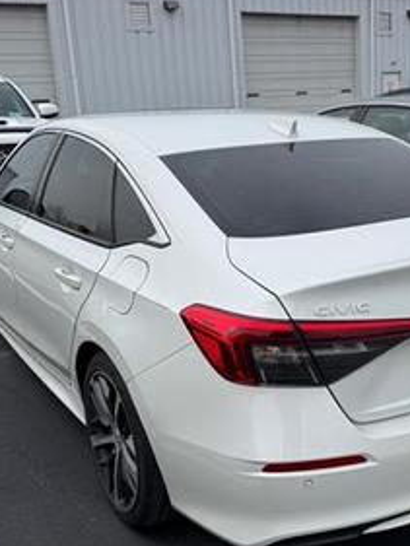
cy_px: 313
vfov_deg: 43.7
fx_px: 679
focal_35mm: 43
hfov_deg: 33.3
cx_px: 272
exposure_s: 1/4608
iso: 80
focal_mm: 6.76
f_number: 1.78
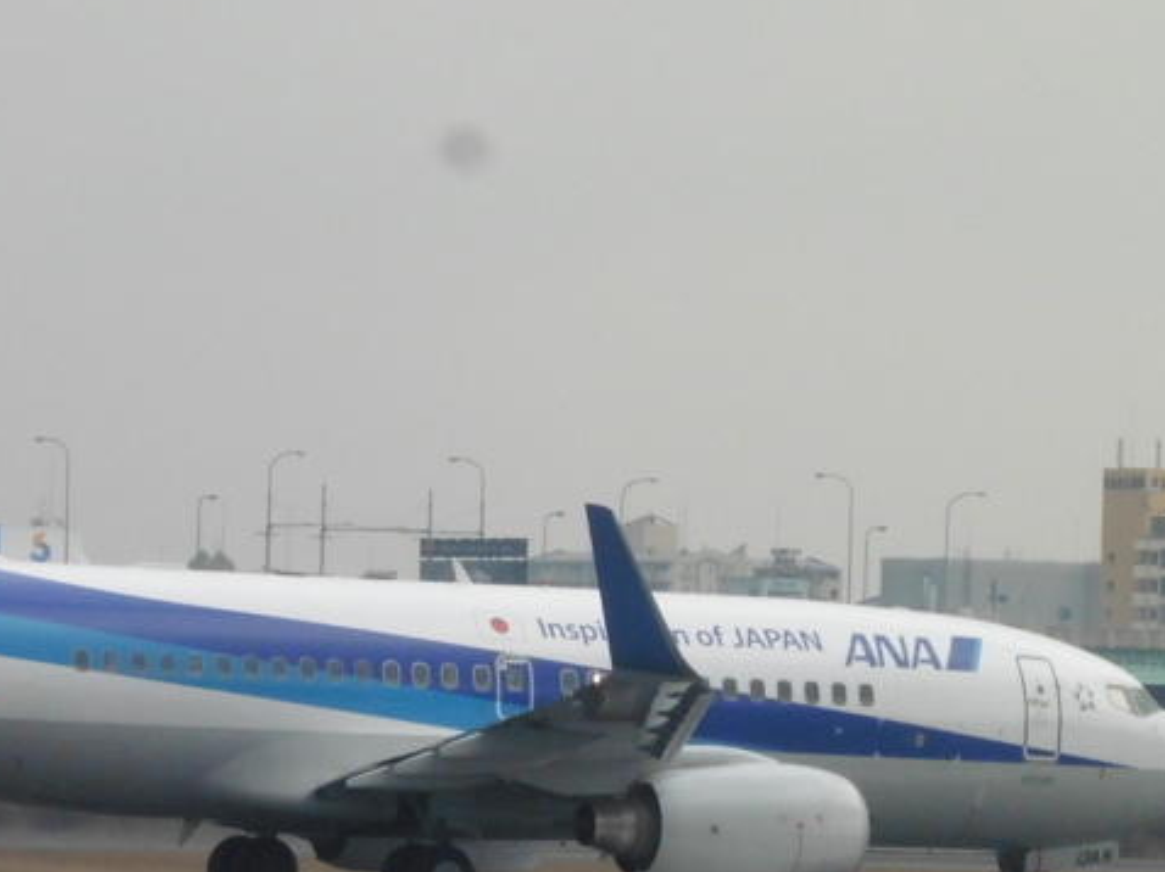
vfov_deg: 3.7
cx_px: 358
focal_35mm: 401
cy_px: 643
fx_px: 13489
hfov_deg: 4.9
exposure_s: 1/400
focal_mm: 33.3
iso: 400
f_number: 6.3
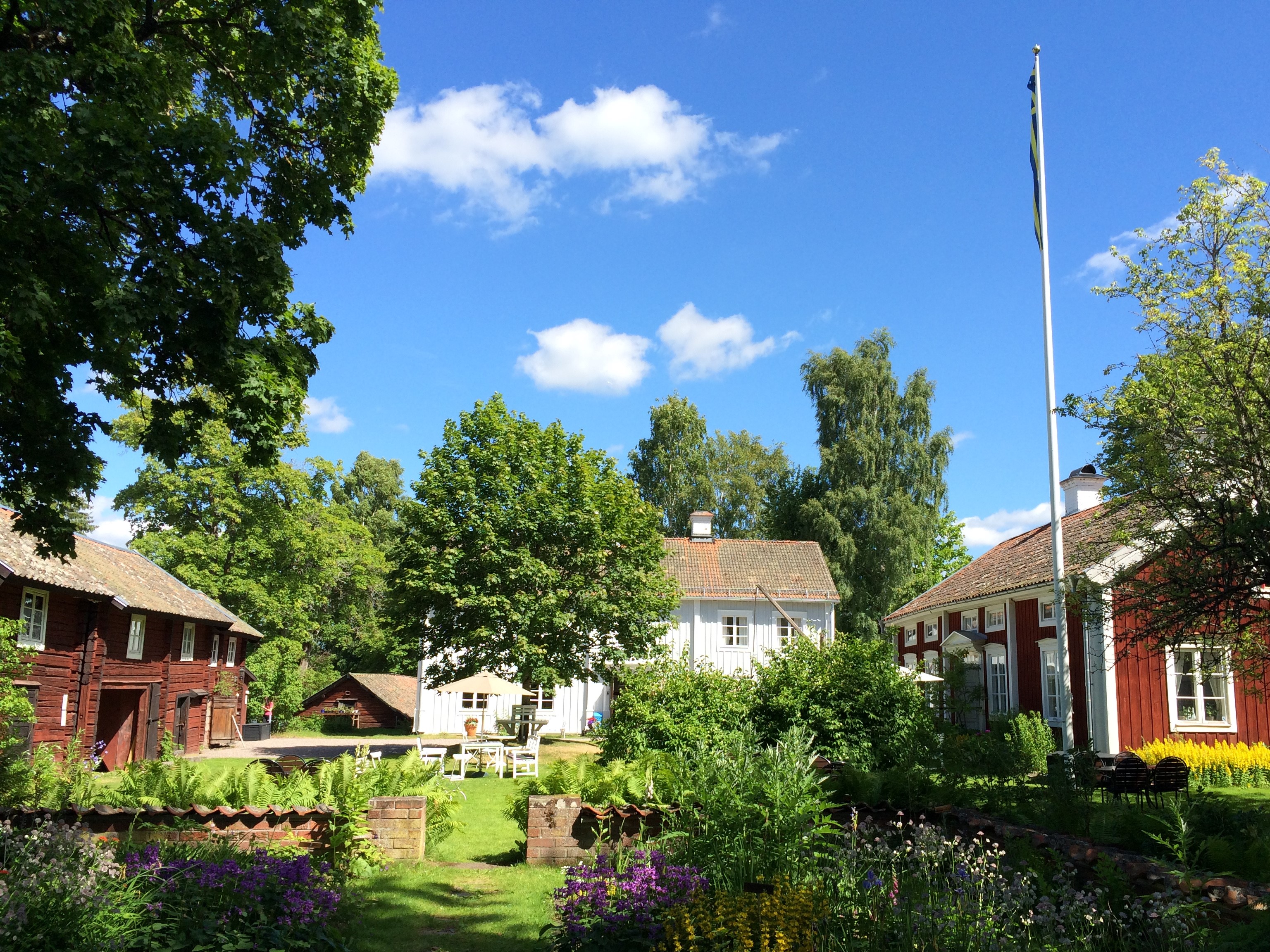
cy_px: 476
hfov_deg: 61.7
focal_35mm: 29
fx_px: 1064
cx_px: 635
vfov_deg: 48.2
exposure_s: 1/1080
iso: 32
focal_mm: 4.15
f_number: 2.2
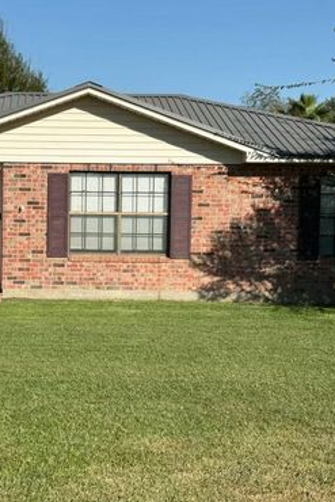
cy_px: 253
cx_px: 62
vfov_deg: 27.7
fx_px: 1018
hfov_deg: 18.5
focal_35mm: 73
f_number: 1.6
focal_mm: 5.96
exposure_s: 1/4975
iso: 32
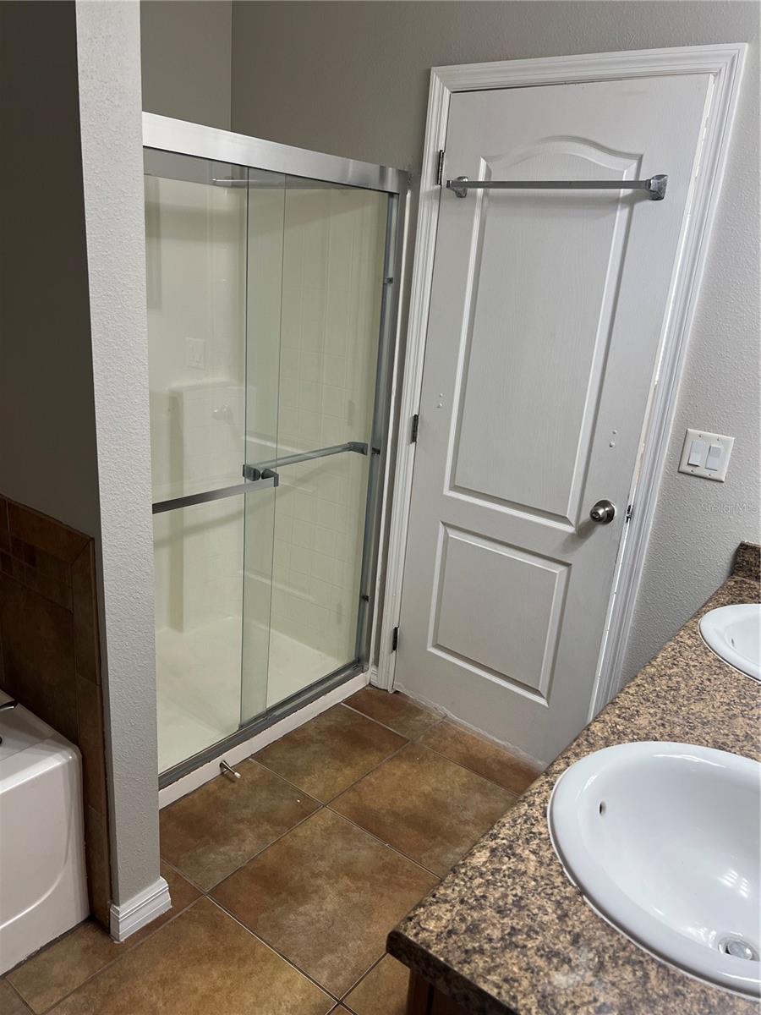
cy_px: 508
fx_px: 762
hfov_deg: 53.1
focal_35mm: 26
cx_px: 380
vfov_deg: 67.3
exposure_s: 1/120
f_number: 1.5
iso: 100
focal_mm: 5.7
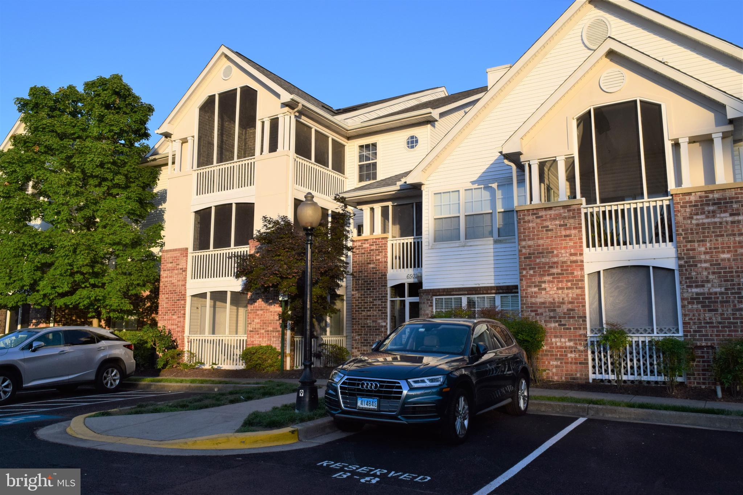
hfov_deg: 61.9
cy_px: 248
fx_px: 619
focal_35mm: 30
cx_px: 372
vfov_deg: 43.6
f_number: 11
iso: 400
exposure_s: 1/400
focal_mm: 20
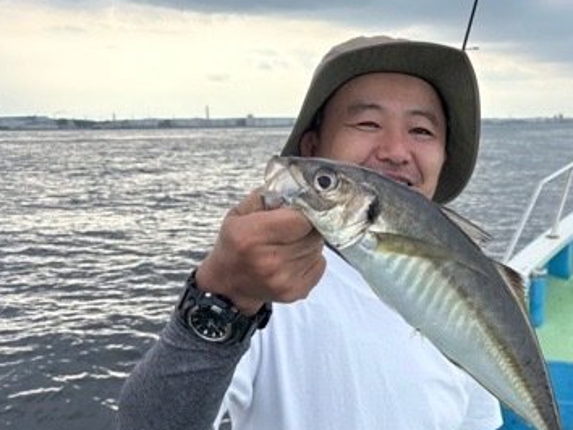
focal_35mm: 47
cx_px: 421
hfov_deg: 39.5
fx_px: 779
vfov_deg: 30.7
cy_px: 286
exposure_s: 1/1047
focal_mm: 5.96
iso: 50
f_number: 1.6
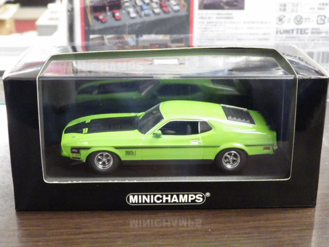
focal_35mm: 59
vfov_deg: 24.8
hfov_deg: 32.7
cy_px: 124
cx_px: 164
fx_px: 561
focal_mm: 10.7
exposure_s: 1/25
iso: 1600
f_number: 4
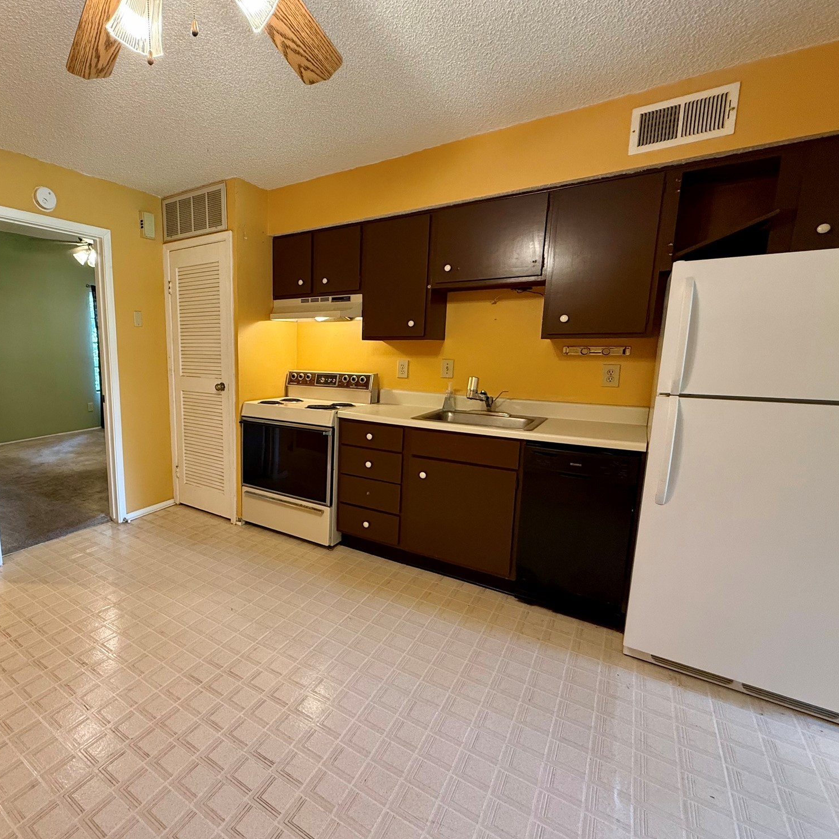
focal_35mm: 17
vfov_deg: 84.0
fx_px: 466
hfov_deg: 81.4
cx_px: 285
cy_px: 421
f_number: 2.2
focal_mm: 2.22
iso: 320
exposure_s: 1/60
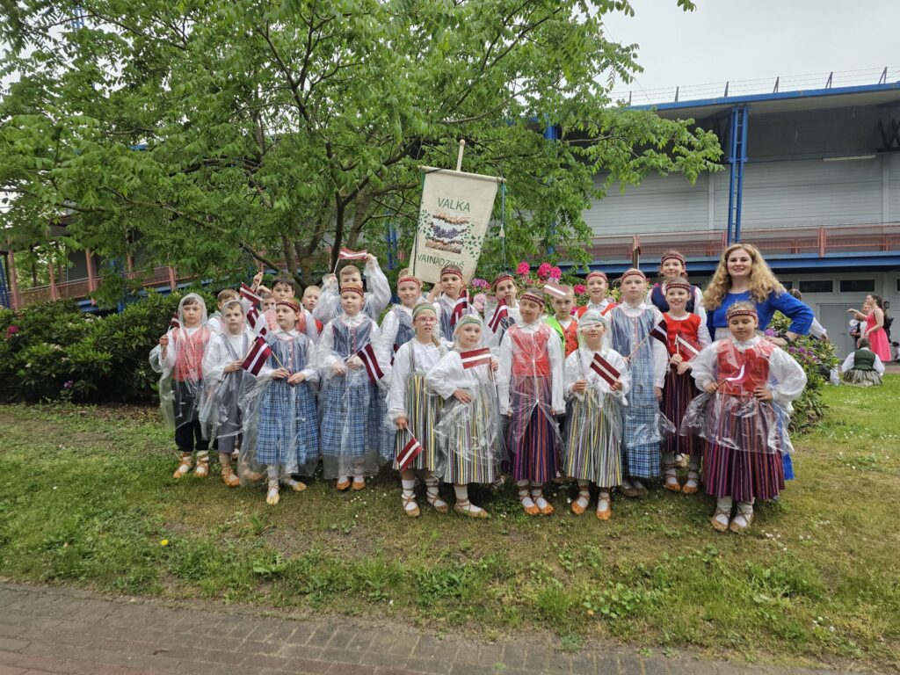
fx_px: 598
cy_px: 338
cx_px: 450
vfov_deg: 58.9
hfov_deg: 73.9
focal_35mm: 23
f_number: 1.7
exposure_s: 1/180
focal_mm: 6.3
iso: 125
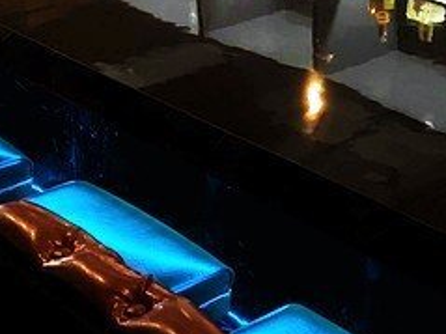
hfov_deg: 21.8
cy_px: -50
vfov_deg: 16.4
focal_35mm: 87
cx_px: 433
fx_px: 1120
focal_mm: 4.25
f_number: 1.8
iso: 800
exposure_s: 1/17
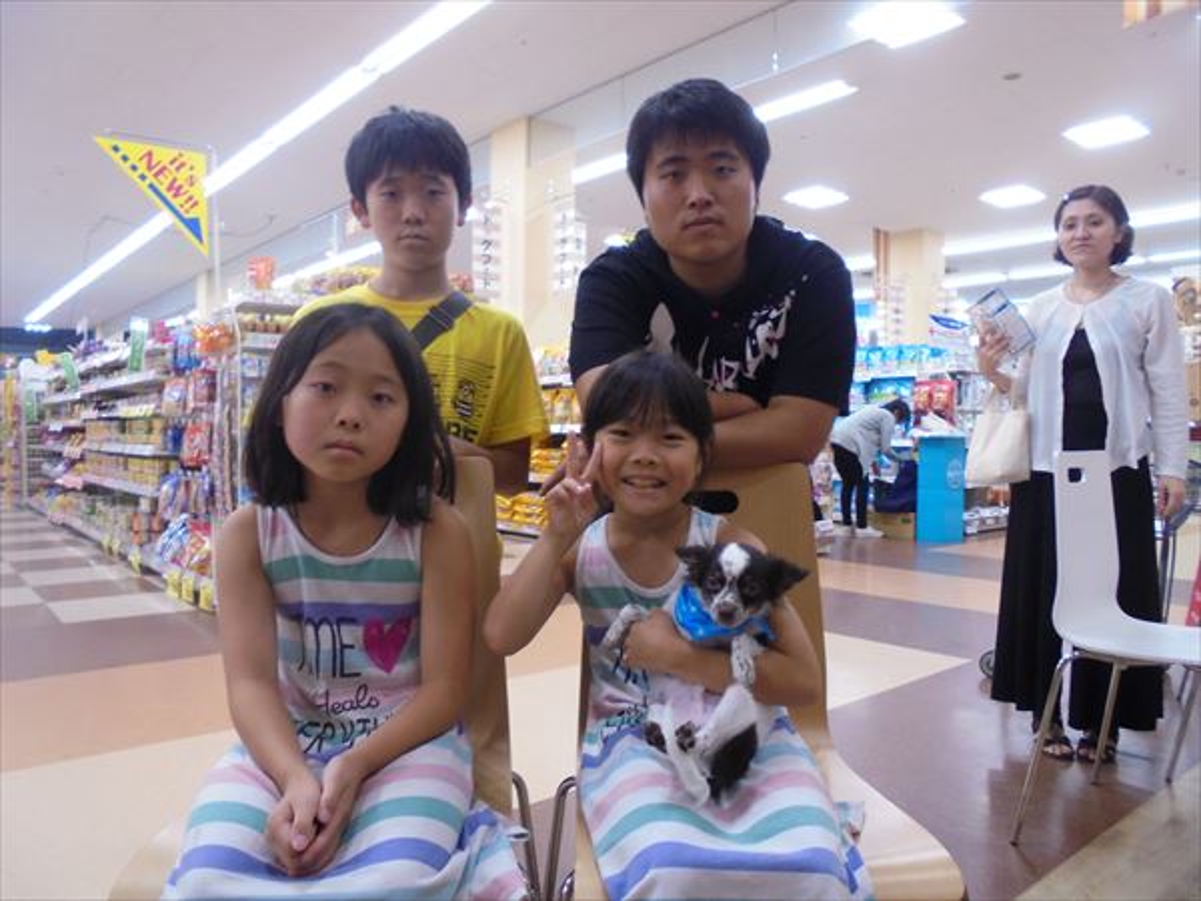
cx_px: 600
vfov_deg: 53.1
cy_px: 450
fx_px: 902
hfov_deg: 67.3
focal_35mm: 26
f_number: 3.5
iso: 250
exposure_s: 1/30
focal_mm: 4.6
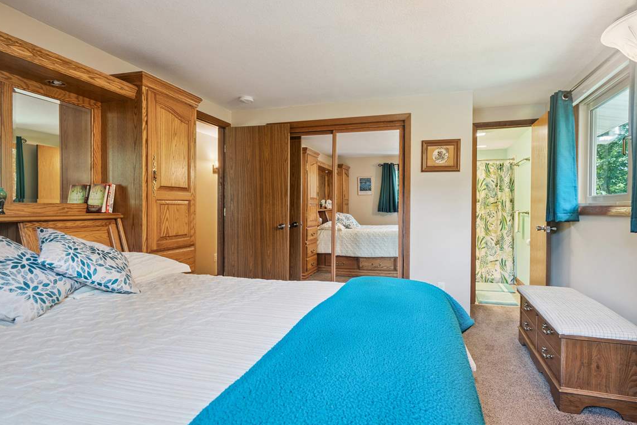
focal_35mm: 19
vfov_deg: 64.5
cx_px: 334
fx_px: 336
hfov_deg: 86.8
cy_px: 218
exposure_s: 1/5
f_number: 9
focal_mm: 17
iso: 400
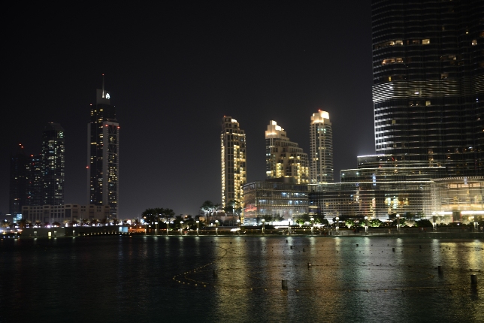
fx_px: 646
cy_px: 162
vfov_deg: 28.1
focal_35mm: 48
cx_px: 242
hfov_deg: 41.1
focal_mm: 48
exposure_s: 1/1.6
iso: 250
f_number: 2.8
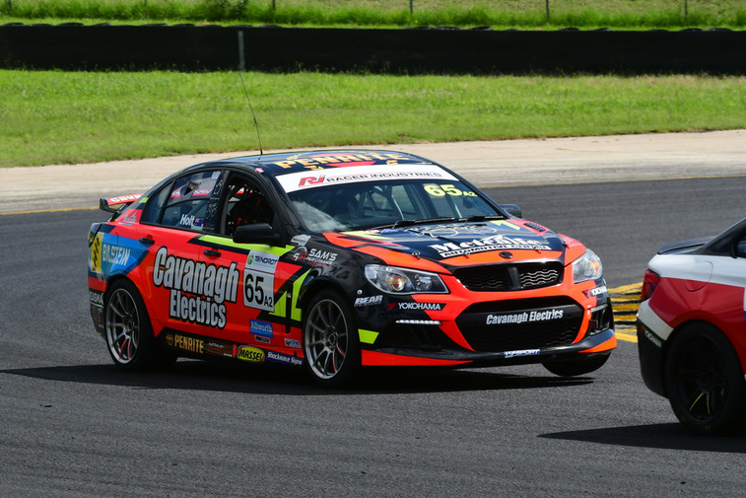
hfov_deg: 6.5
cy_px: 240
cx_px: 366
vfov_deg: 4.3
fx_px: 6570
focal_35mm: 317
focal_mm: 200
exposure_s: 1/640
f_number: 11
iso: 400
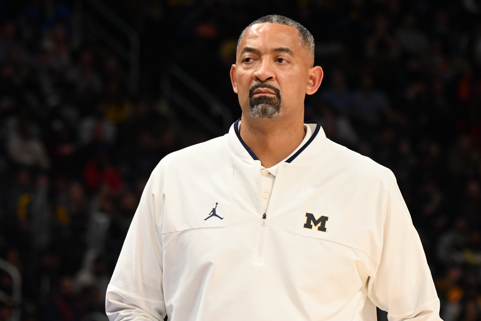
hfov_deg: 6.3
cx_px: 225
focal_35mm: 329
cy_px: 150
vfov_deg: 4.2
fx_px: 4396
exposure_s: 1/320
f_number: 6.3
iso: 3200
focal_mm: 200
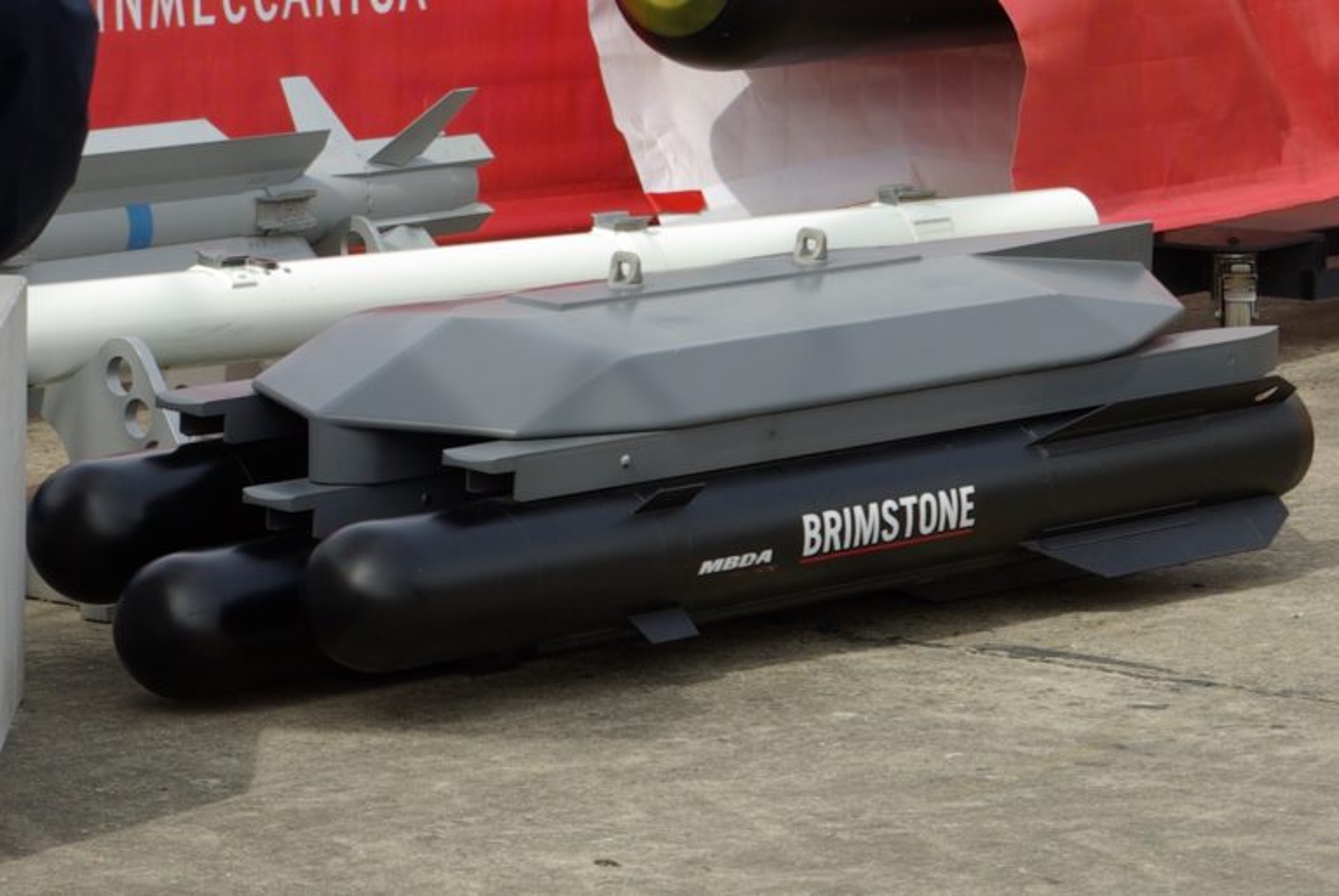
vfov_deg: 16.6
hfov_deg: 24.6
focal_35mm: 82
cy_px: 448
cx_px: 670
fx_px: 3072
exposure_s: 1/180
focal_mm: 55
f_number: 9.5
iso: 100
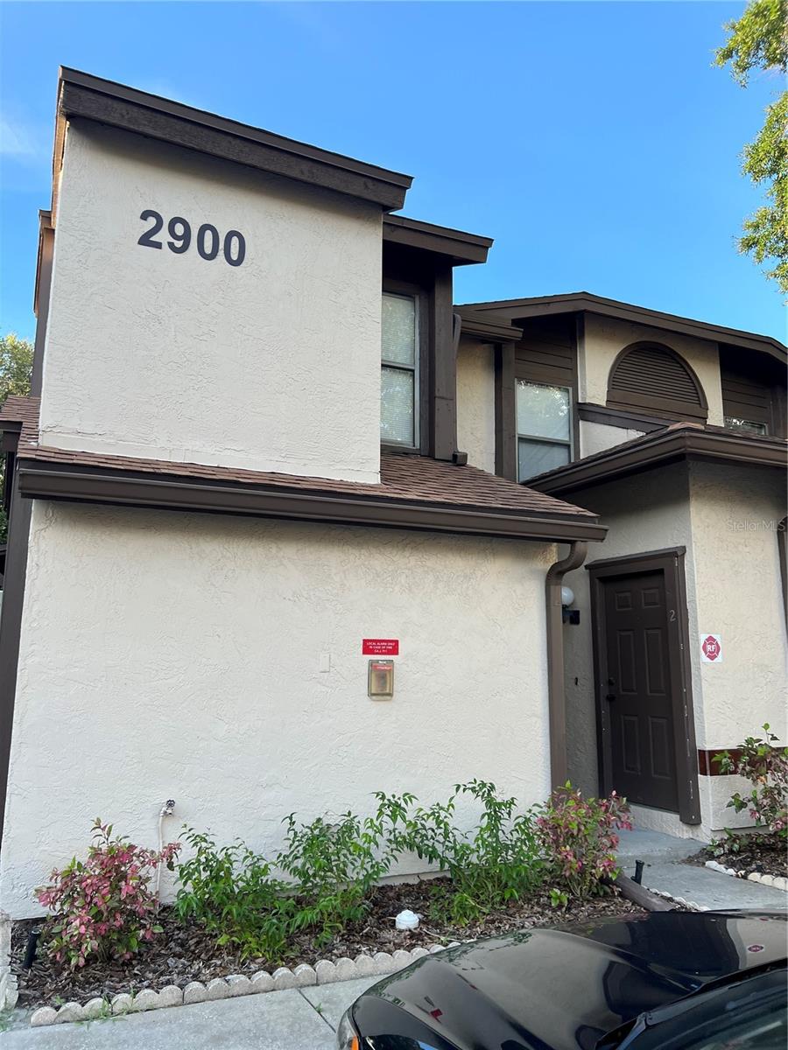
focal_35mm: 26
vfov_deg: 67.3
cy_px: 525
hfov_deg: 53.1
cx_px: 394
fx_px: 789
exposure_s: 1/650
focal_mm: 5.7
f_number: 1.5
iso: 50
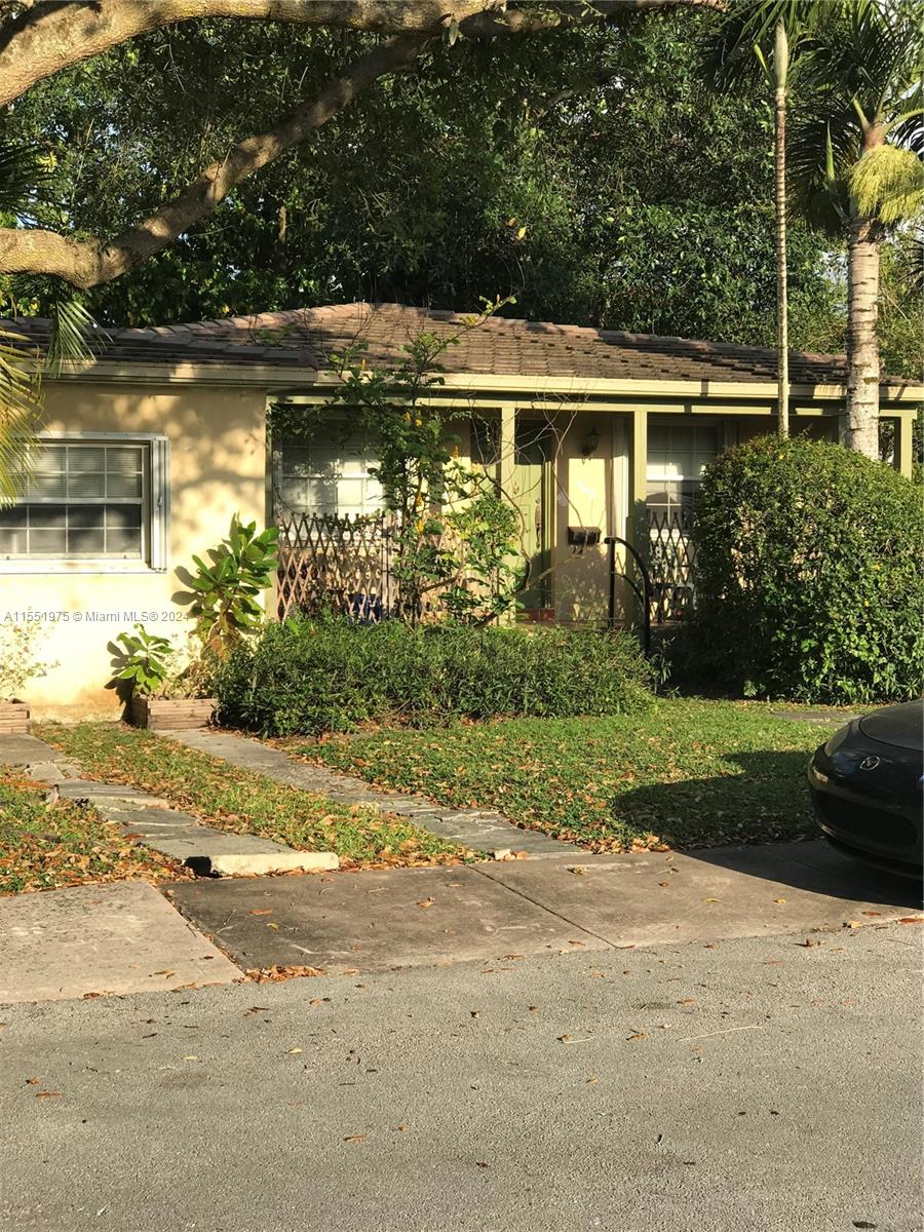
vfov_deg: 33.8
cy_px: 616
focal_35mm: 57
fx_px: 2029
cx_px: 462
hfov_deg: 25.7
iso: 20
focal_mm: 6.6
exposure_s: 1/399
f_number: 2.8
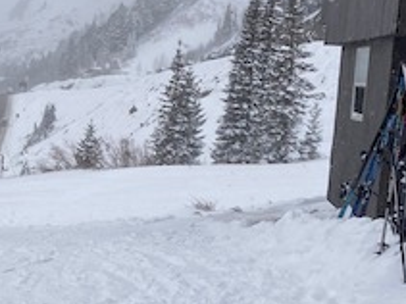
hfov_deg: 22.4
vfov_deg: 17.3
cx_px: 31
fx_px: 996
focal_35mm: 85
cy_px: 160
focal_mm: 3.99
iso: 25
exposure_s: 1/5348
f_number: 1.8
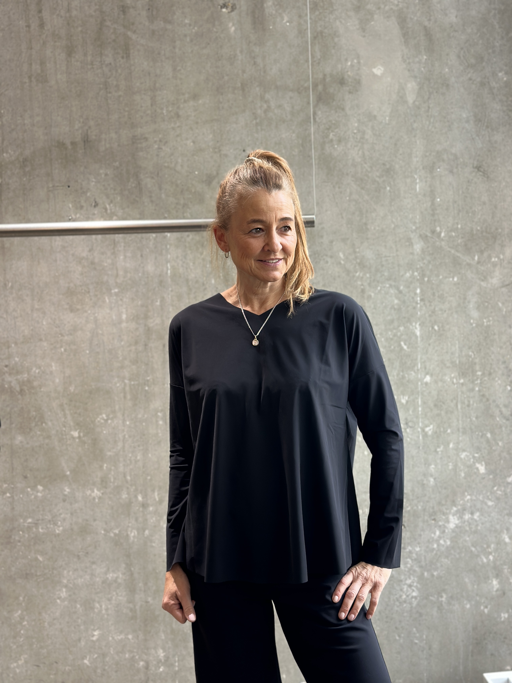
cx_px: 256
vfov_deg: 39.7
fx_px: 947
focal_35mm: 48
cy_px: 342
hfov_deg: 30.3
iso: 125
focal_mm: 6.86
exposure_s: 1/100
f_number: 1.78
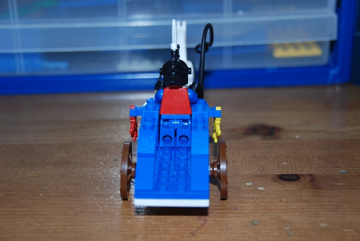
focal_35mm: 82
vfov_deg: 16.6
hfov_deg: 24.6
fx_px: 826
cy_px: 120
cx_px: 180
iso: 400
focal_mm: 55
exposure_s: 1/60
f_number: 5.3
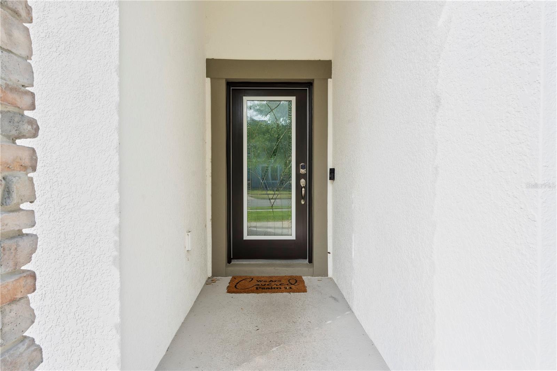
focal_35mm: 20
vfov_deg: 61.9
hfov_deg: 84.0
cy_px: 186
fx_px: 309
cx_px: 278
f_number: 9
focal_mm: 20
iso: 200
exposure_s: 1/160
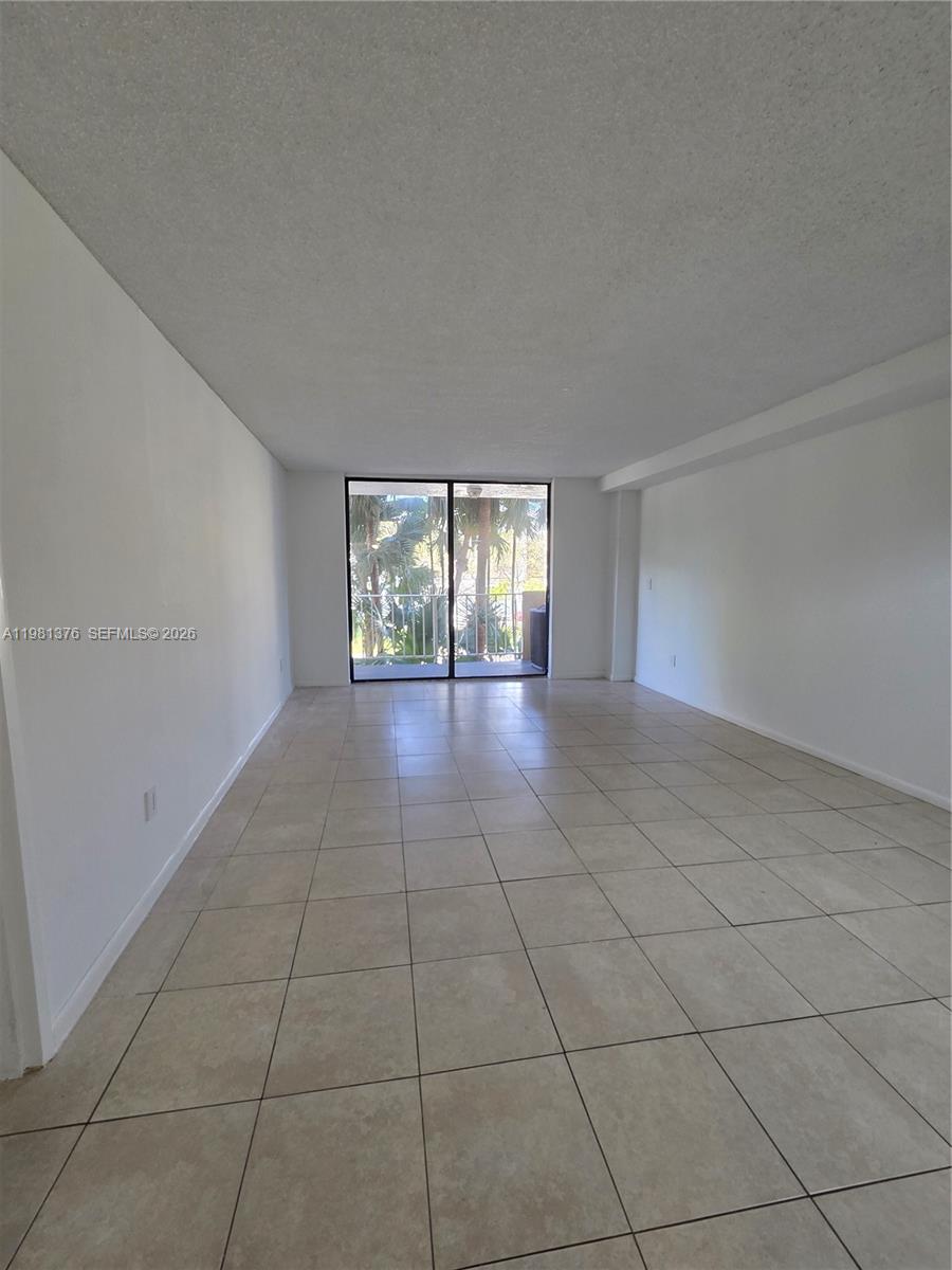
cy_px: 635
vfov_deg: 106.2
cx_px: 476
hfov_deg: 89.9
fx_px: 477
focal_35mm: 13
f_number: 2.2
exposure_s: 1/60
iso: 160
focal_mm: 2.2
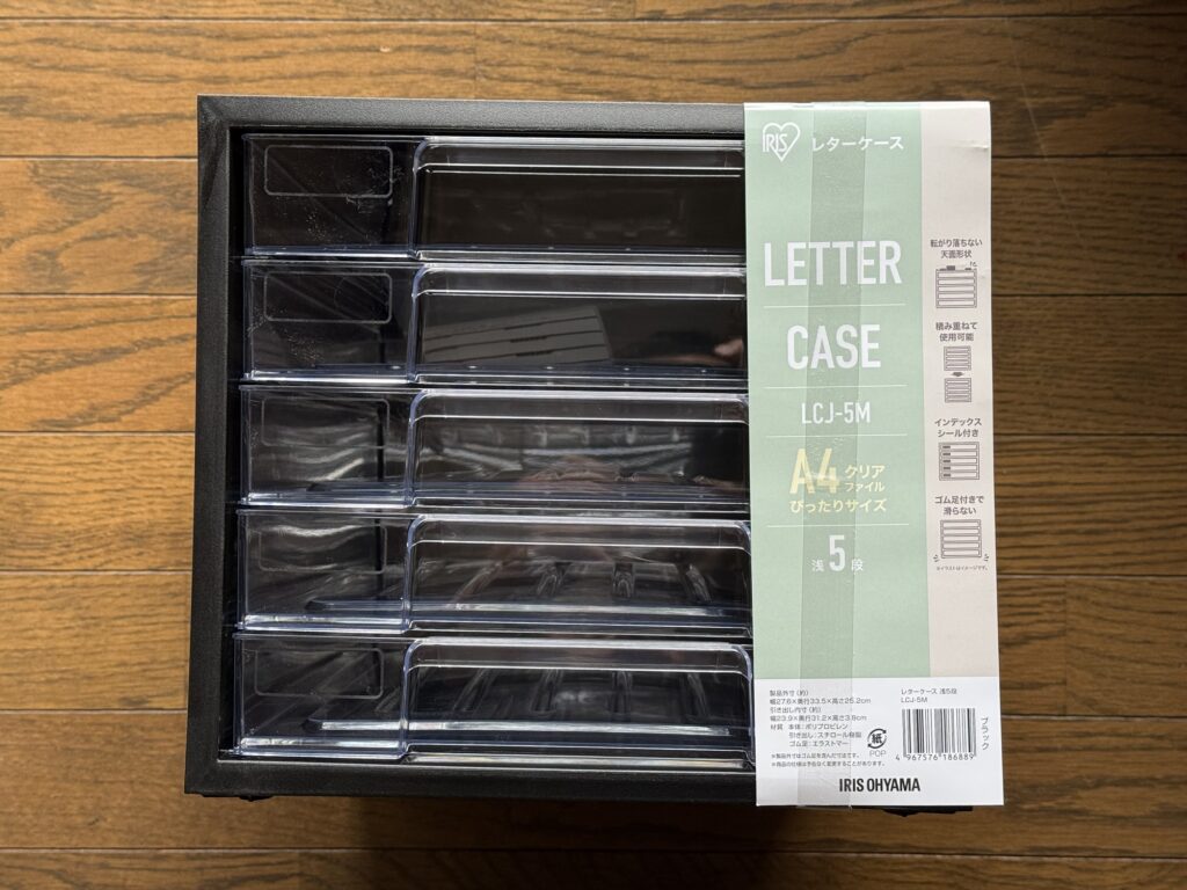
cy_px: 445
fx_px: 1646
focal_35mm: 48
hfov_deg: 39.7
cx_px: 594
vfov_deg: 30.3
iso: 160
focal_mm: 6.76
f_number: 1.78
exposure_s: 1/60
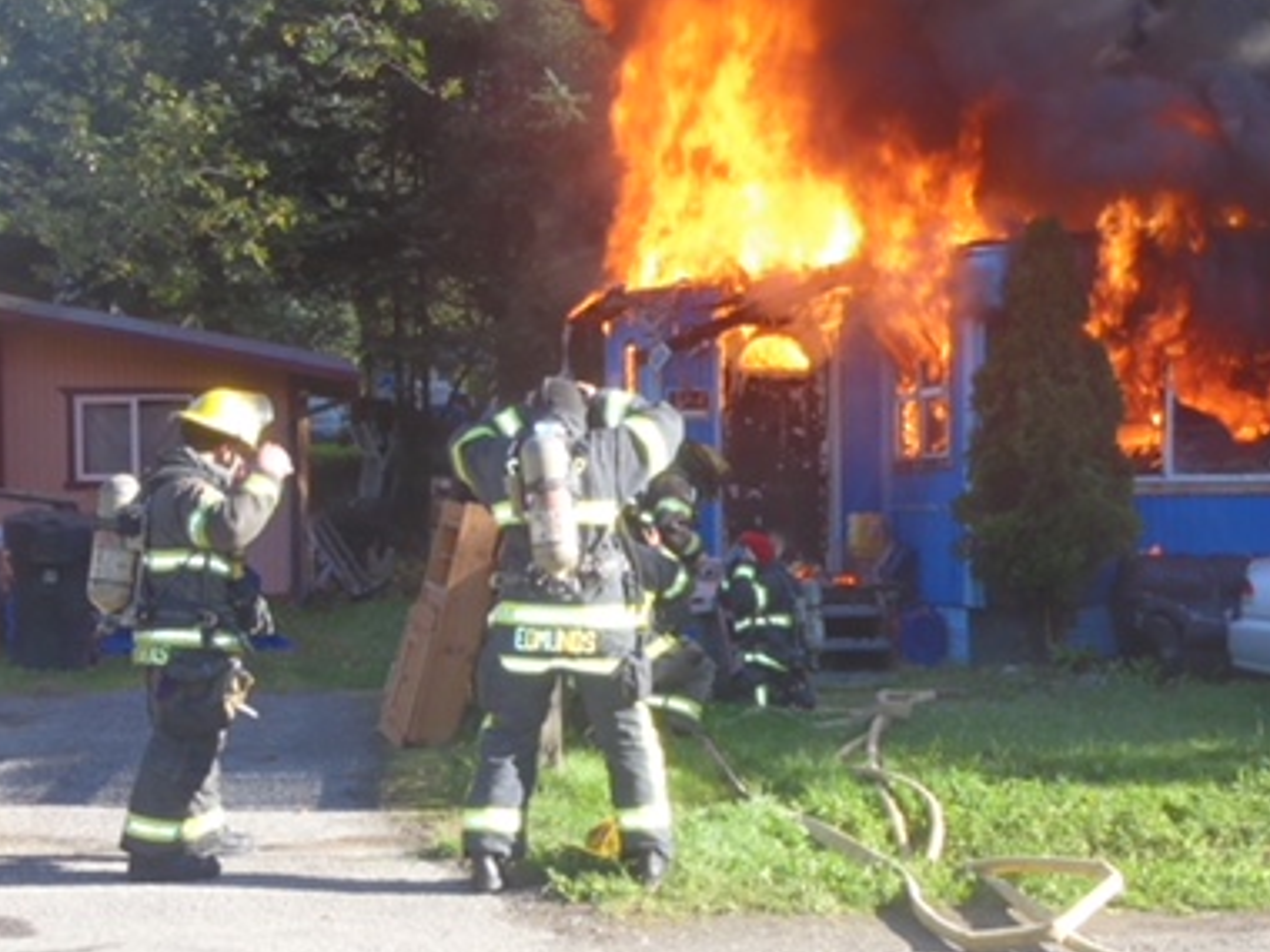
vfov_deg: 22.9
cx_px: 983
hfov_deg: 29.7
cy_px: 605
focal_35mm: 64
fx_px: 2348
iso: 80
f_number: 4.6
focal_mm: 6.83
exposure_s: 1/80
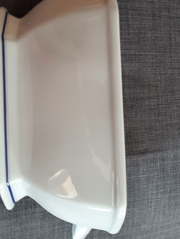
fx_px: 257
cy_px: 95
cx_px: 65
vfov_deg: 49.8
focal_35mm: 37
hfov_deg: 38.4
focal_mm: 3.93
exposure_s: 1/50
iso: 64
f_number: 1.7
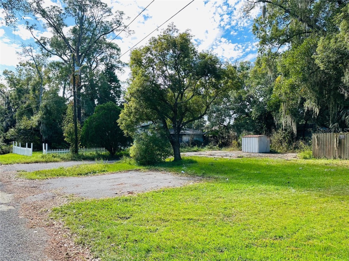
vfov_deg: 56.8
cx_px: 174
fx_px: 242
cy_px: 130
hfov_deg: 71.6
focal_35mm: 24
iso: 80
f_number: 1.78
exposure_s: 1/962
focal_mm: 6.86
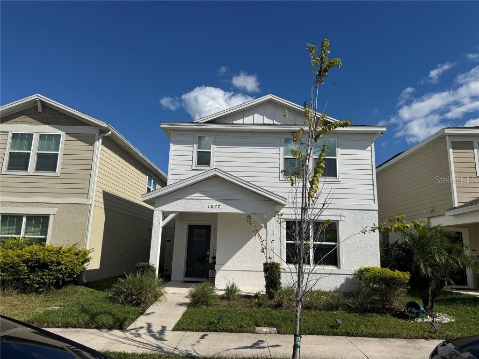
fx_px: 332
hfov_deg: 71.6
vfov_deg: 56.8
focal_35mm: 24
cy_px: 180
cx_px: 240
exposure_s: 1/10417
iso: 80
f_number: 1.78
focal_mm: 6.76
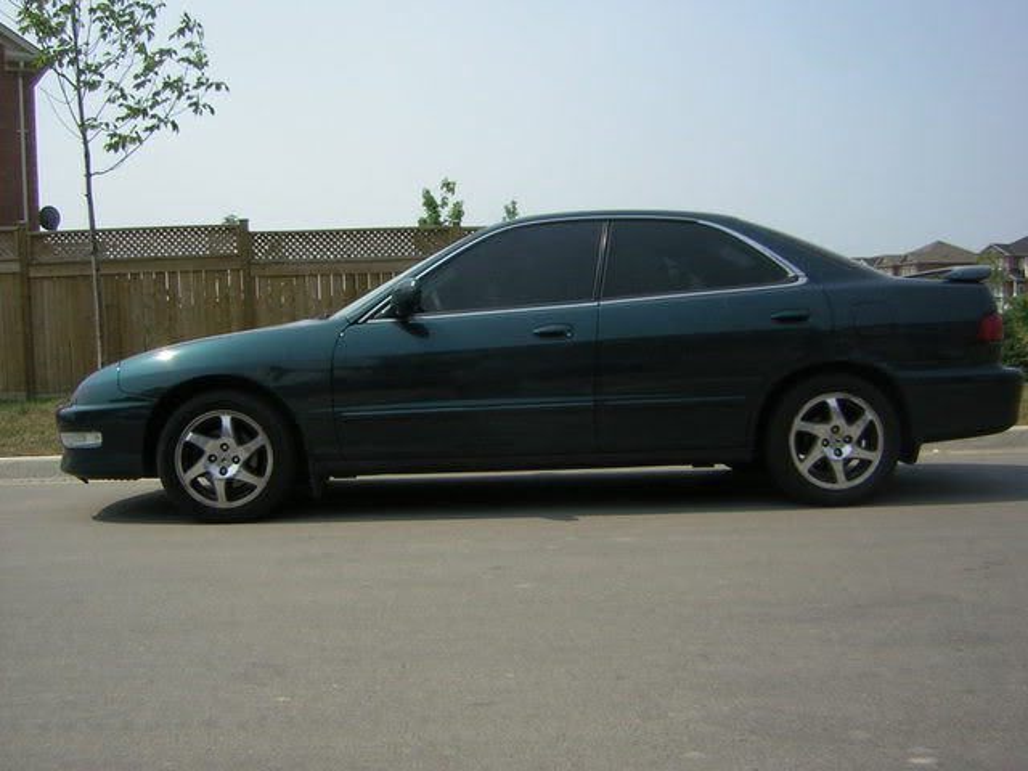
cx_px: 514
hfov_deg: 51.4
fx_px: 1069
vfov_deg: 39.7
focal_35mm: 36
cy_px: 386
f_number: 5.2
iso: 50
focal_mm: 4.7
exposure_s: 1/409
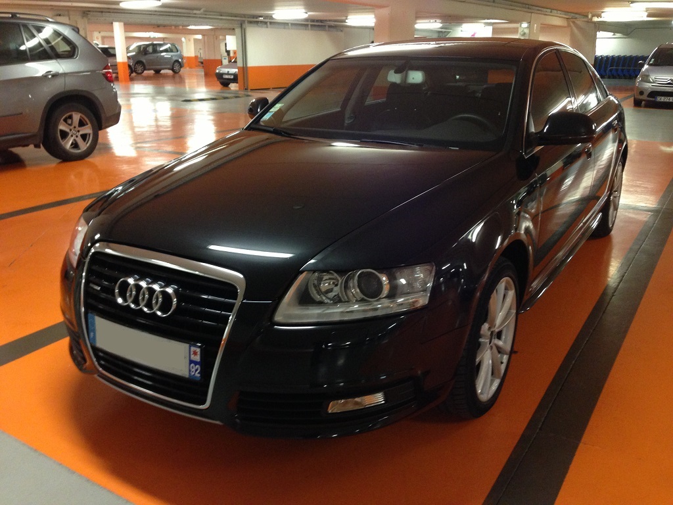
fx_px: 642
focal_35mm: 33
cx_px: 336
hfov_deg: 55.4
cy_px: 252
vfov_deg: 42.9
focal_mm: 4.13
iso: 250
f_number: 2.4
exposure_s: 1/20
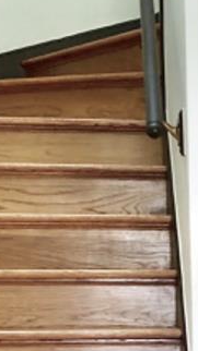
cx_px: 445
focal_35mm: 142
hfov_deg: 8.0
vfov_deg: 14.8
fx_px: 1326
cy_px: 385
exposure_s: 1/24
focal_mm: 4
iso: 32
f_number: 1.8
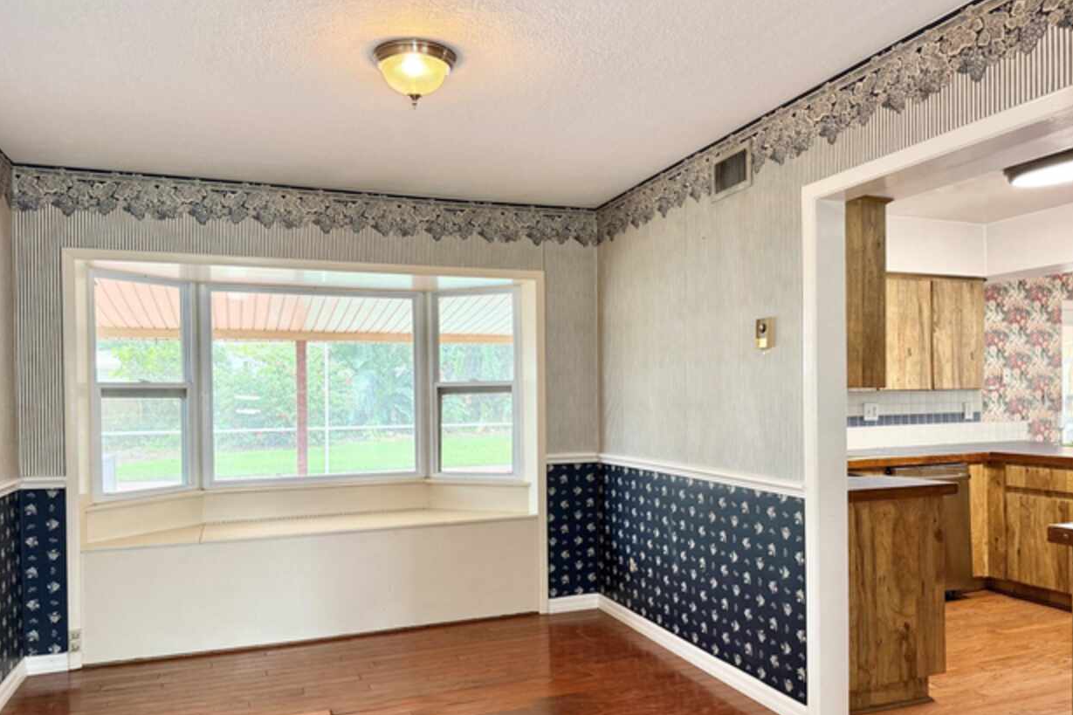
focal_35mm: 26
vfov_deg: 49.4
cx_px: 527
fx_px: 775
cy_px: 403
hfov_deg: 69.4
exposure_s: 1/60
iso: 160
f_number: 1.78
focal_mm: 6.76
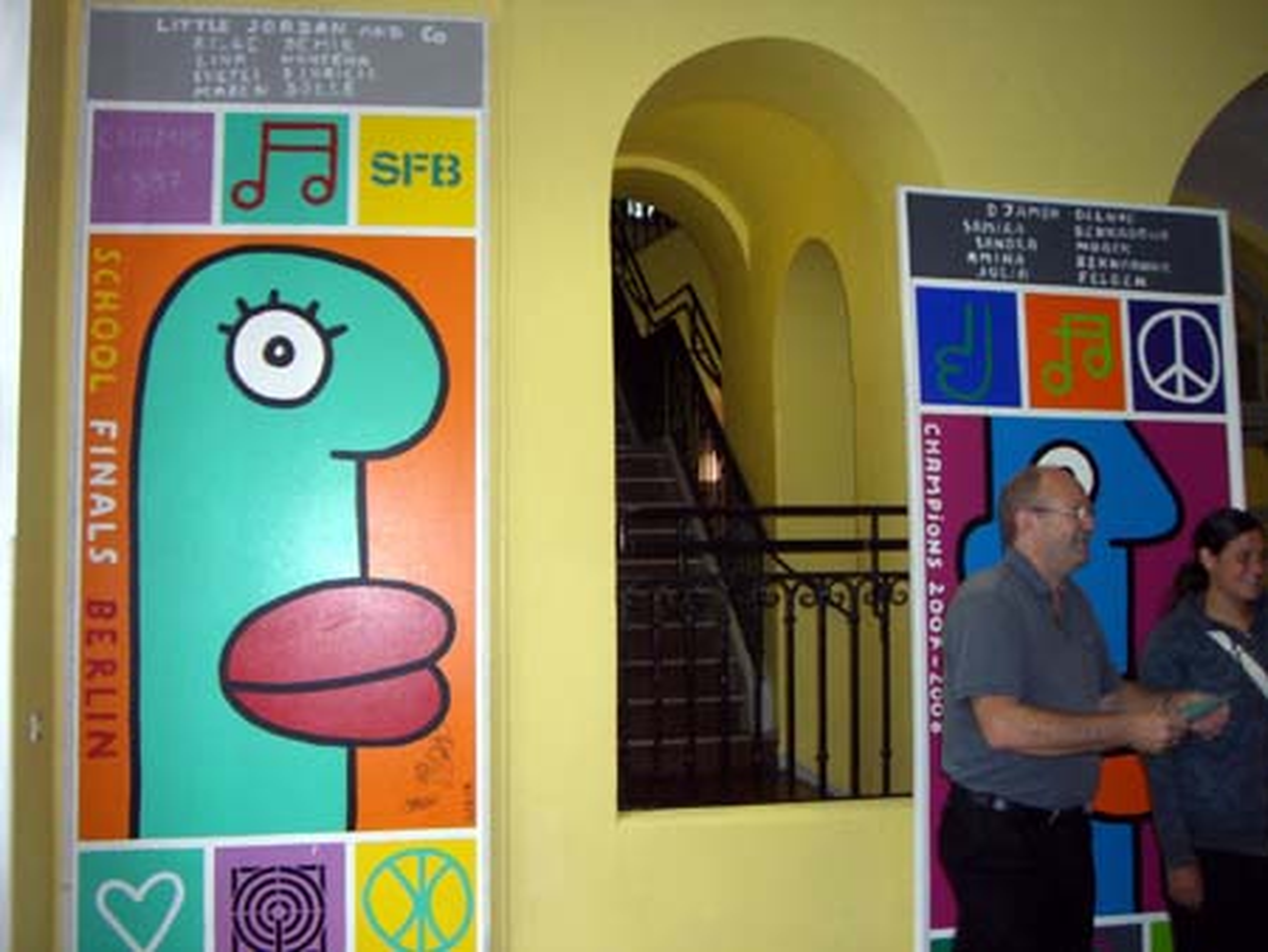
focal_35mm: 38
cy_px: 476
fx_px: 1393
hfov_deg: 49.0
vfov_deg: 37.8
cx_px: 634
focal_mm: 6.2
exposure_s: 1/60
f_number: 2.7
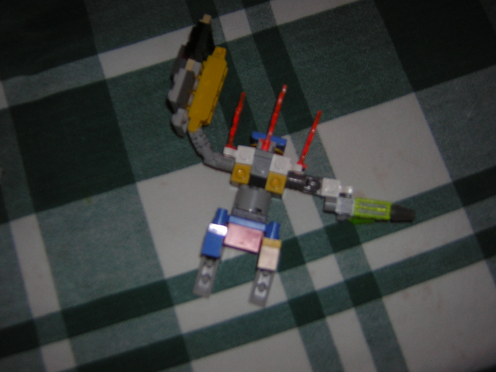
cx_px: 248
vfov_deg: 33.6
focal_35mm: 43
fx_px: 616
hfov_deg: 43.9
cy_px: 186
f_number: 2.8
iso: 50
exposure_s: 1/60.1
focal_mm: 5.6
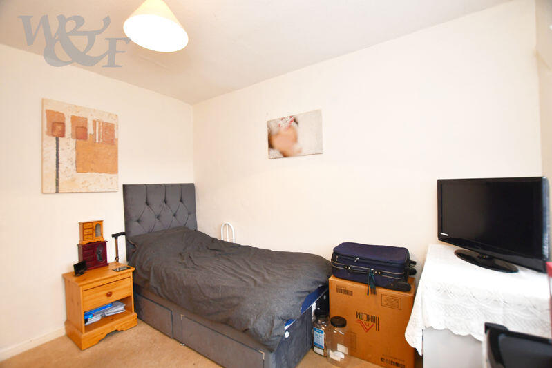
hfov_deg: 100.4
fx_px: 230
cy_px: 184
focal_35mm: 15
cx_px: 276
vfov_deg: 77.3
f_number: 4
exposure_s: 1/60
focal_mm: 10
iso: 800
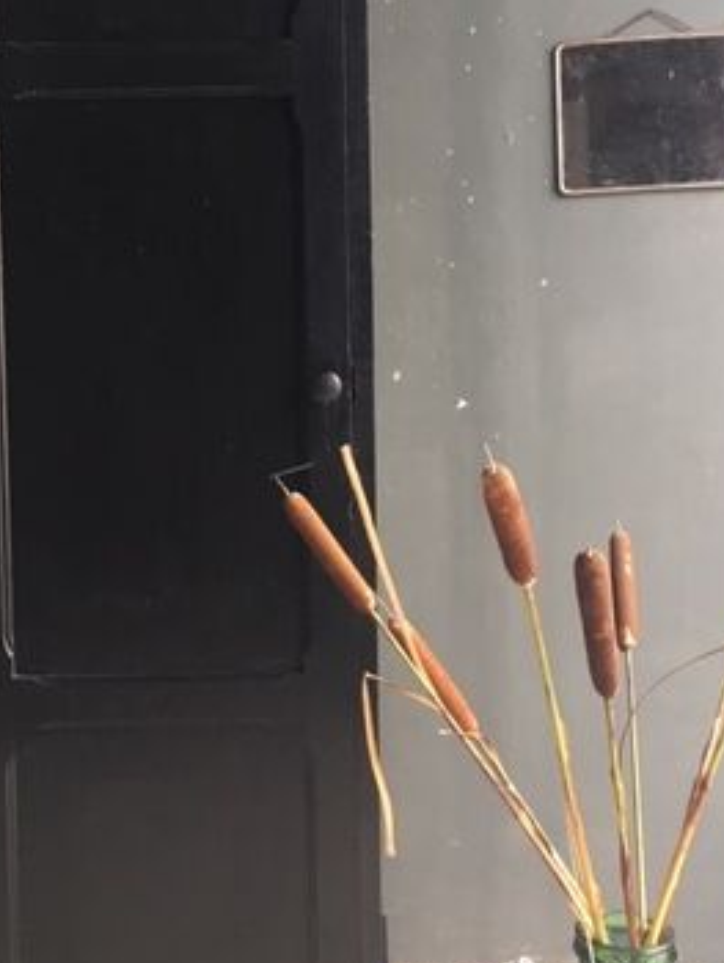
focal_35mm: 53
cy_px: 388
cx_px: 322
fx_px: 1476
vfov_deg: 36.0
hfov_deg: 27.5
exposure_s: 1/33
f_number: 2.2
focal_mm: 4.15
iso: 50
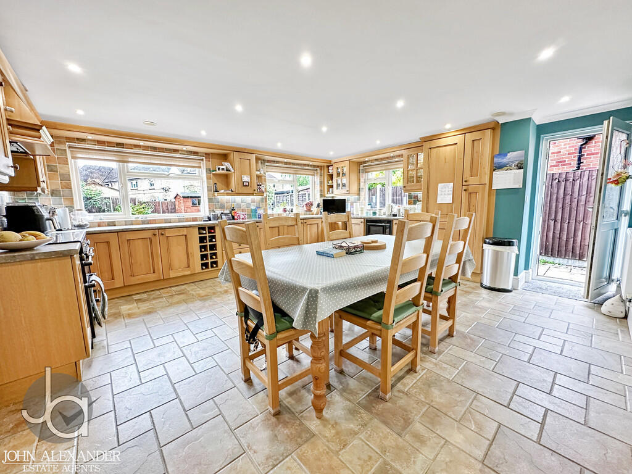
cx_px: 316
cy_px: 237
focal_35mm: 14
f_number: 2.2
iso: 320
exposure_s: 1/50
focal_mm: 2.22
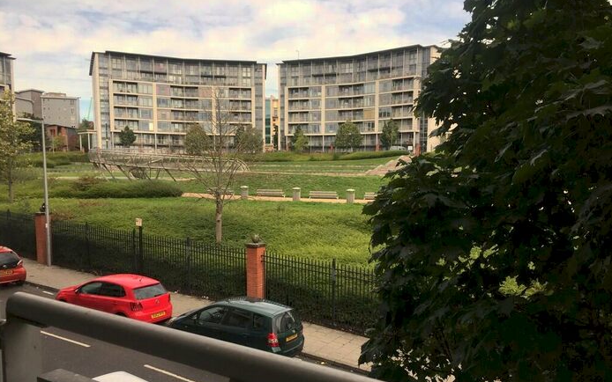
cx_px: 306
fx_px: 517
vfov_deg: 40.5
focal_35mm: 31
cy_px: 226
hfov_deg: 61.2
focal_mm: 4.15
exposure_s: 1/942
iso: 32
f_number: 2.2
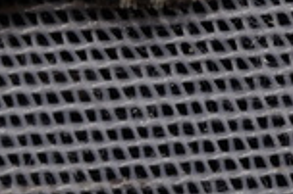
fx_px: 5403
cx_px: -21
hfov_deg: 3.1
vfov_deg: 2.1
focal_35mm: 665
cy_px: -244
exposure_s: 1/60
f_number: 32
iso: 100
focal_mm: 85
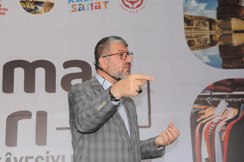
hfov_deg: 31.9
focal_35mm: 63
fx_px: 426
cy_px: 81
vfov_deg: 21.5
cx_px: 122
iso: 3200
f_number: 8
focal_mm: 42
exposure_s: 1/200
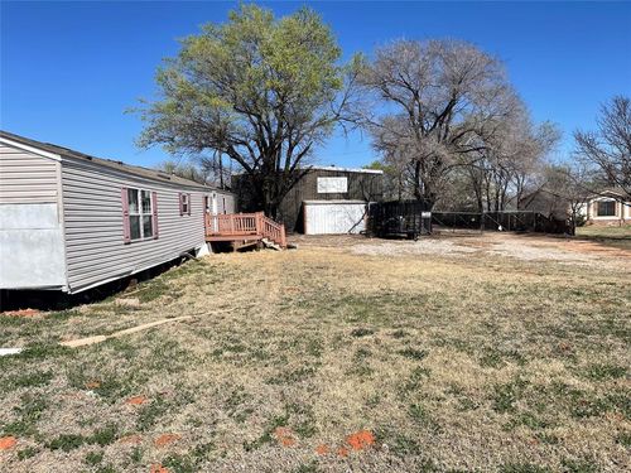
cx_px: 316
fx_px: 456
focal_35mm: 25
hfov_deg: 69.4
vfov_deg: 54.9
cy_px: 236
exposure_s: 1/4348
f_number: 1.6
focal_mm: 5.1
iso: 32
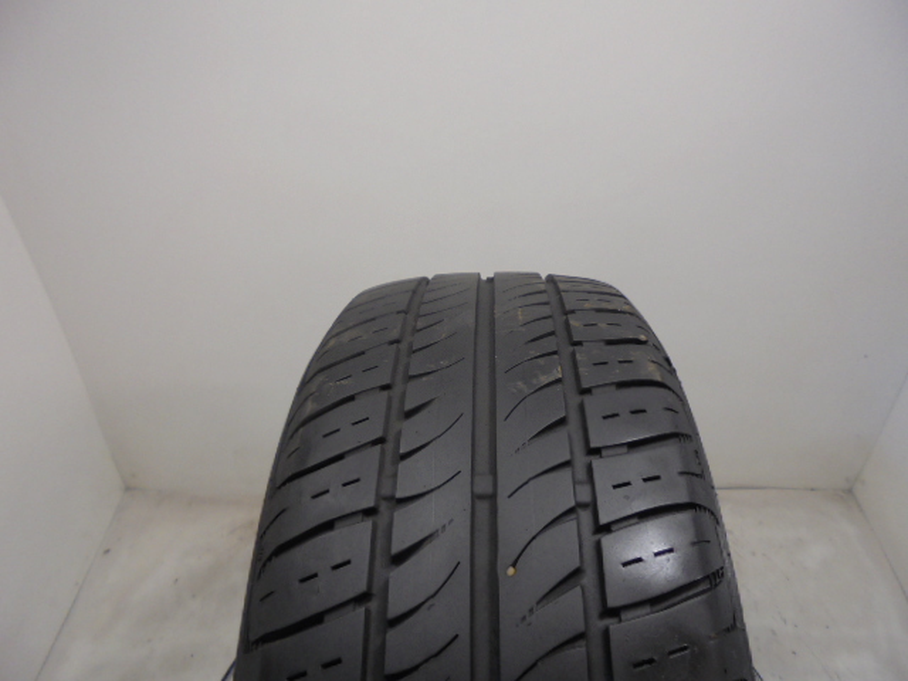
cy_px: 340
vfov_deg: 53.1
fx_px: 682
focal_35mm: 26
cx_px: 454
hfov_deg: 67.3
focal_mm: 4.6
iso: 100
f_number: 3.5
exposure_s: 1/30
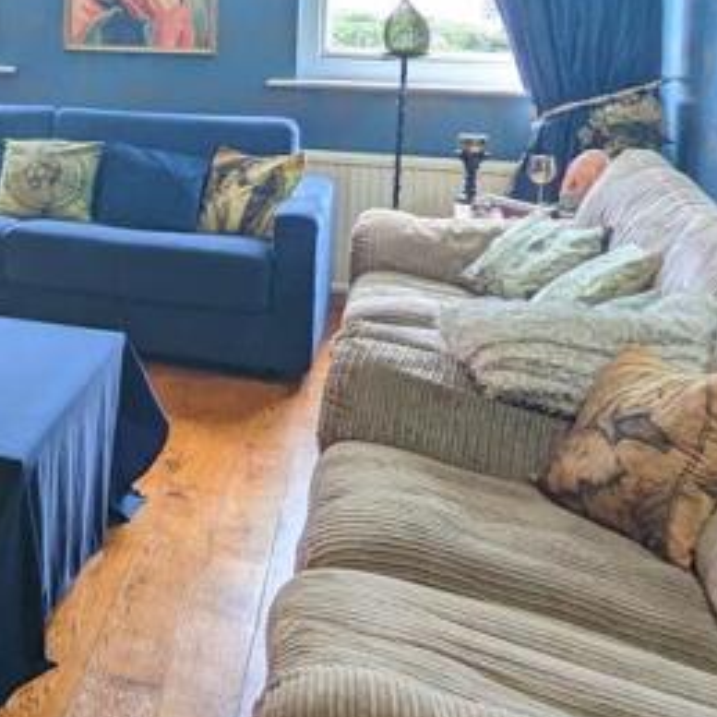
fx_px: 1312
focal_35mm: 56
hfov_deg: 24.7
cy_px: 57
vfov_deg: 29.2
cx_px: -313
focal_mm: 2.35
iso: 134
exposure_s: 1/90.1
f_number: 2.2
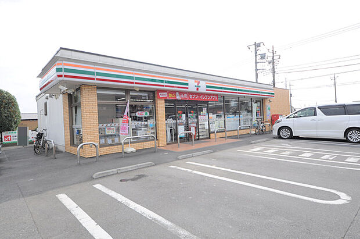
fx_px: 210
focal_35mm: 21
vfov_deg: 59.3
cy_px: 120
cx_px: 180
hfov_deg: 81.3
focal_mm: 14
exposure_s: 1/250
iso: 200
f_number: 8
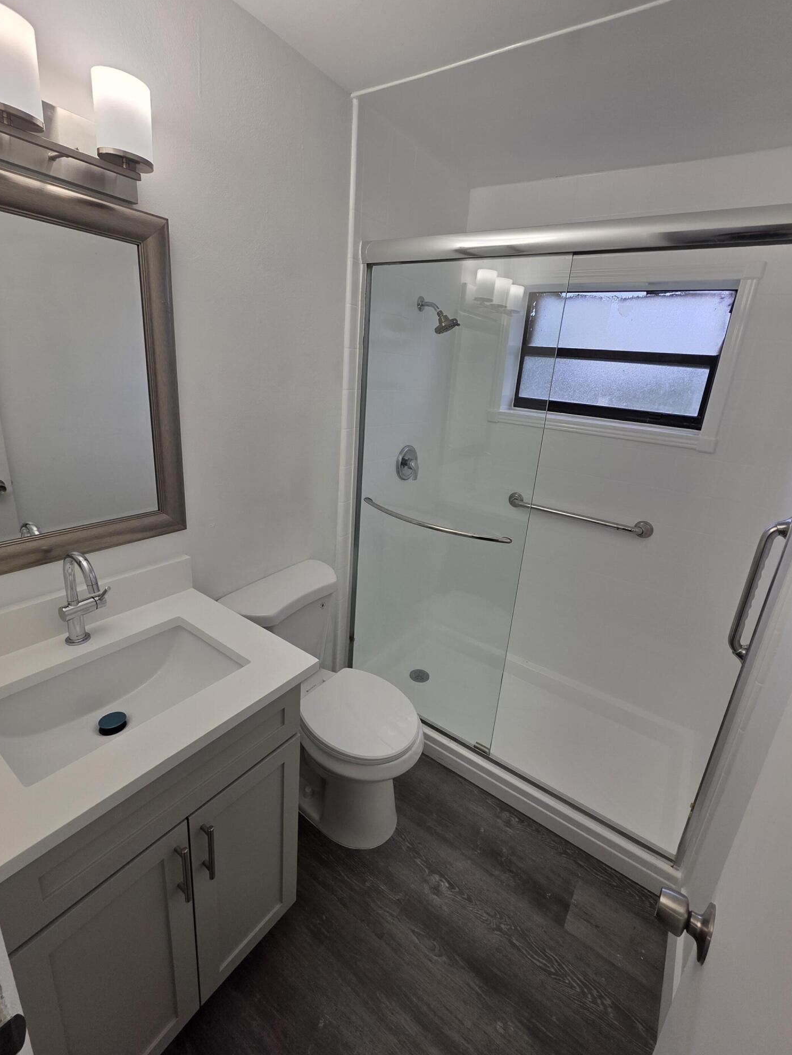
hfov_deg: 85.6
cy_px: 514
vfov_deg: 102.0
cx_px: 412
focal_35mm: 14
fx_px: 427
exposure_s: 1/244
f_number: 1.9
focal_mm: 2.2
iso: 40
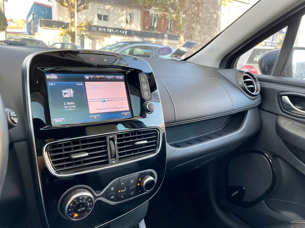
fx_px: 229
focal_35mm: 26
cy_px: 114
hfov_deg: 67.3
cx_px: 152
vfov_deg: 53.1
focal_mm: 4.2
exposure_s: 1/121
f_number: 1.6
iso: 125
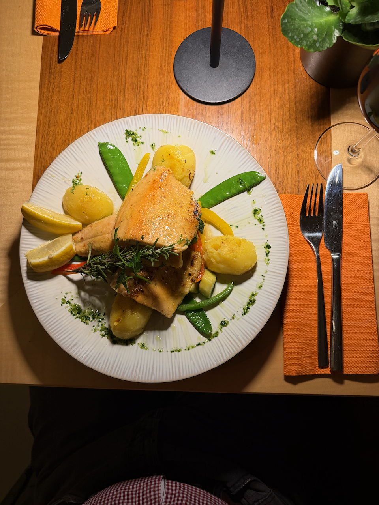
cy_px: 252
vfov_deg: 71.6
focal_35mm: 24
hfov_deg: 56.8
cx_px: 190
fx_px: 350
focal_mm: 6.76
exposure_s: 1/50
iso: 160
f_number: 1.78
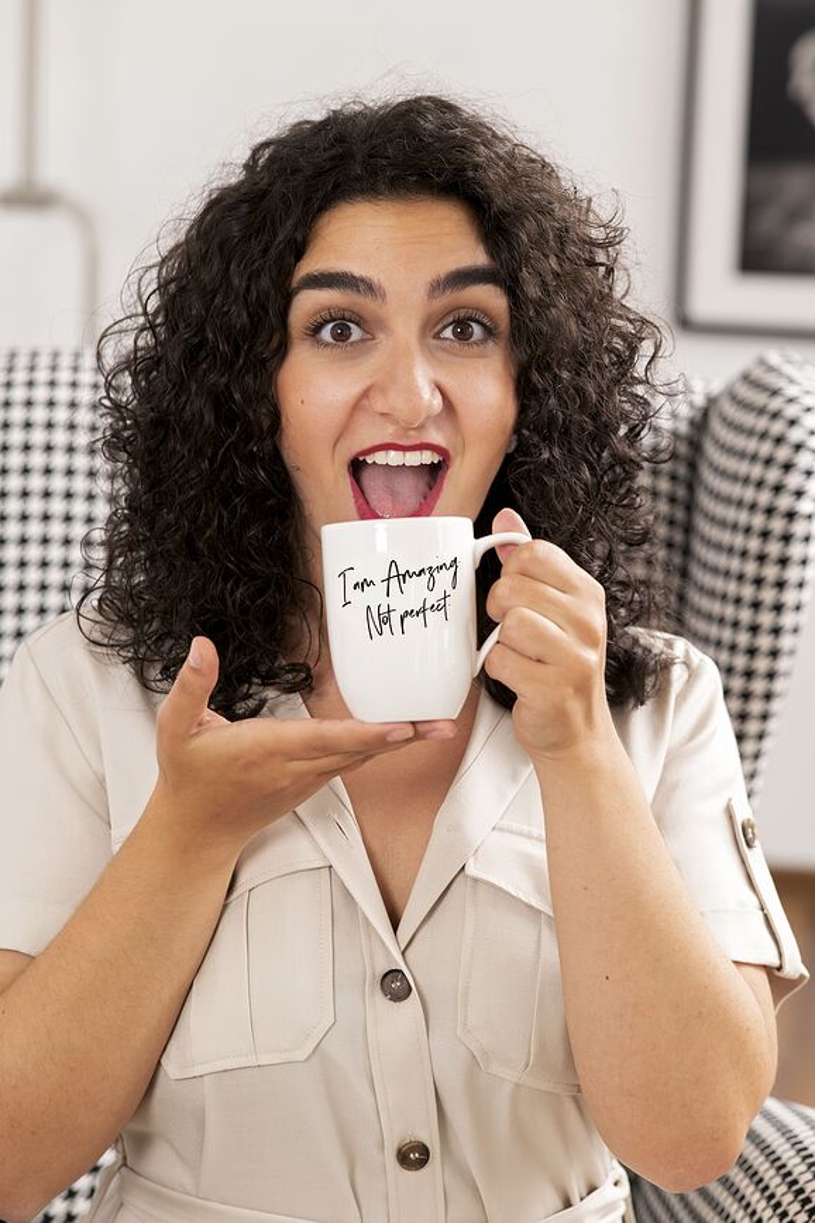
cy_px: 612
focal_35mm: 105
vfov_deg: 19.5
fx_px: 3565
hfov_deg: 13.0
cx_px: 408
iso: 500
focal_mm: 105
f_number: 4.5
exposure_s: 1/60
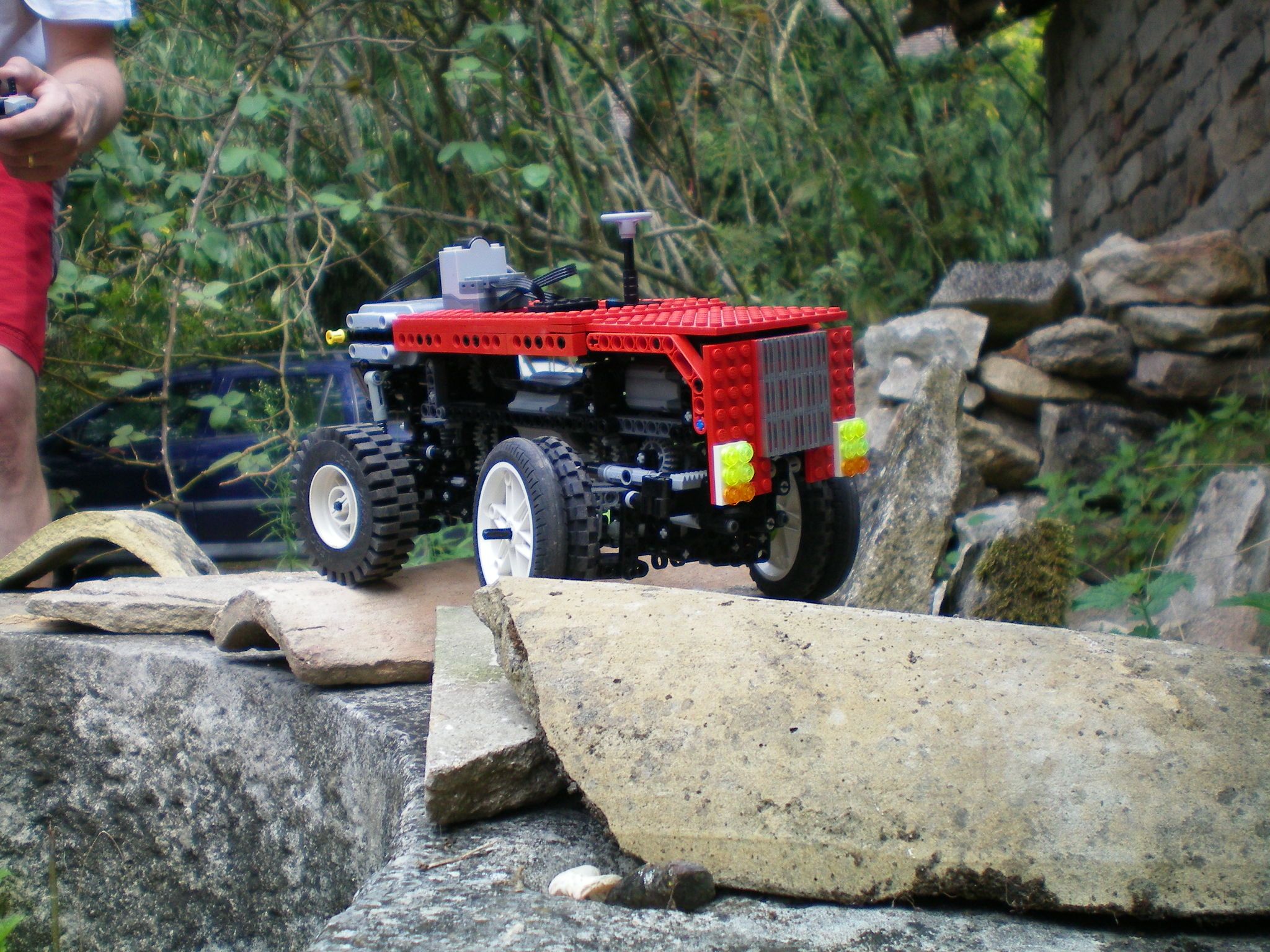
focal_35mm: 38
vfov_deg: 37.7
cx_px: 635
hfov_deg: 49.0
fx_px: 1394
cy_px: 476
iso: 64
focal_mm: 6.3
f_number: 3.1
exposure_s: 1/200
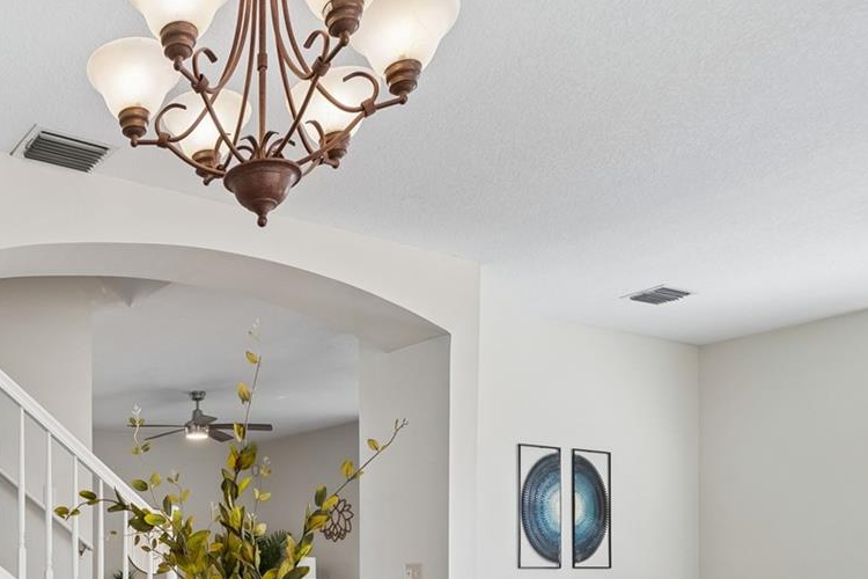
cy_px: 581
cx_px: 86
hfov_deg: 51.7
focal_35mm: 32
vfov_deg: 36.8
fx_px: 771
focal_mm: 10
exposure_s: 1/20
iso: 100
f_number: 7.1
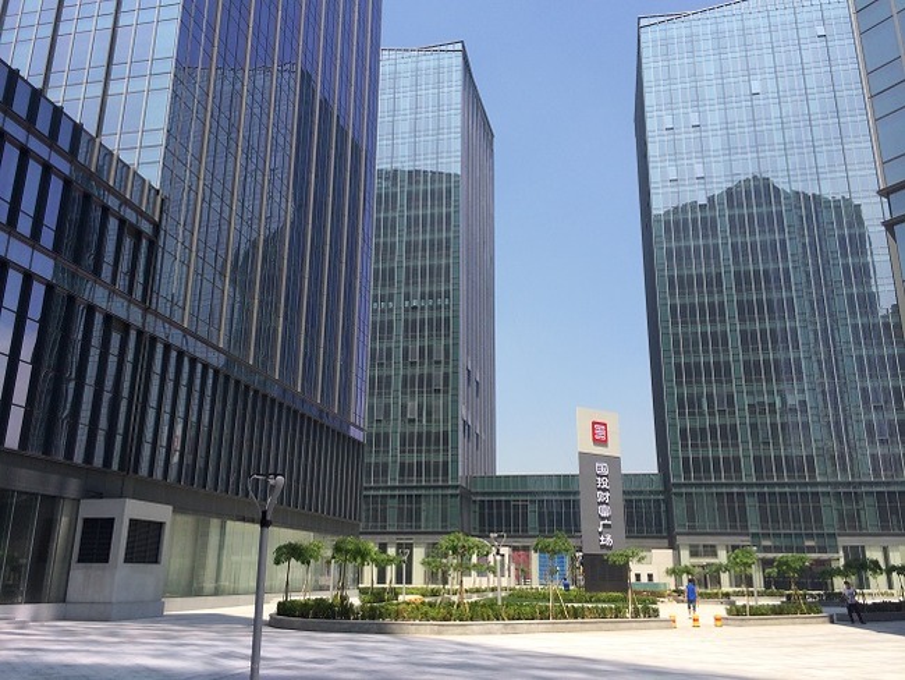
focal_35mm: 30
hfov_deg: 59.9
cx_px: 452
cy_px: 340
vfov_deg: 46.8
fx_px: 785
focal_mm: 4.12
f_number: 2.2
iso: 32
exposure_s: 1/1580
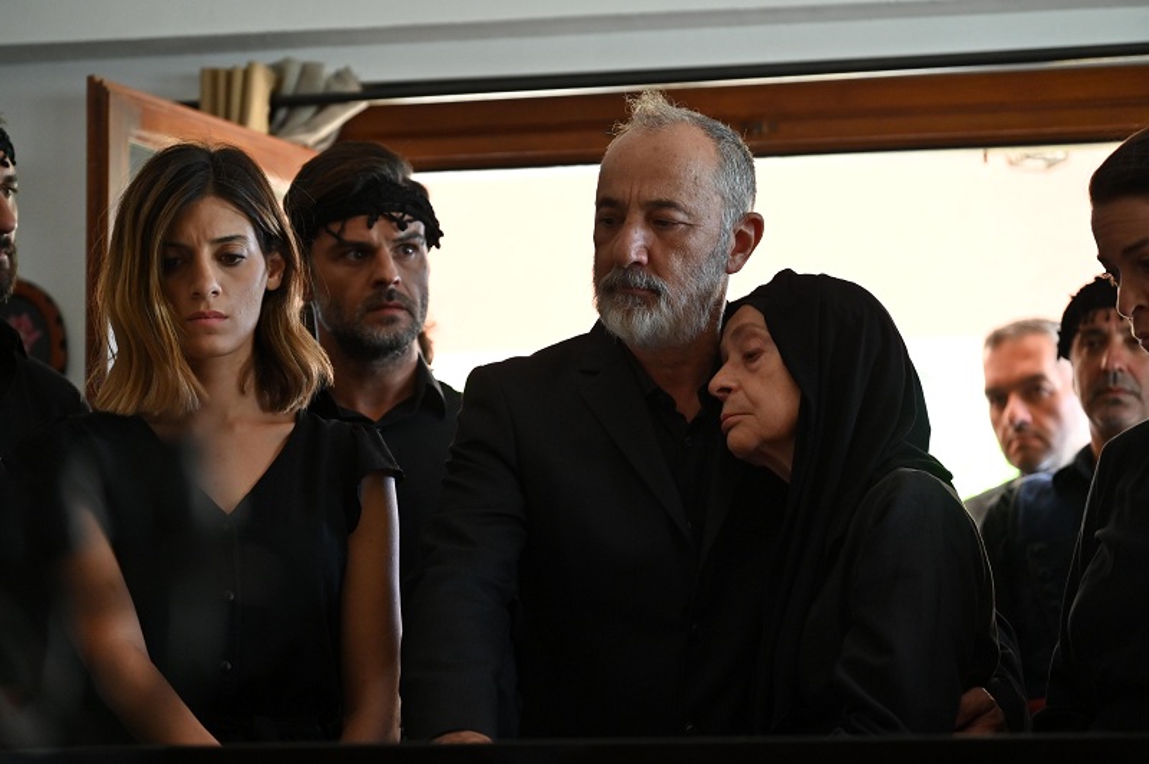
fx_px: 3508
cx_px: 574
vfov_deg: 12.4
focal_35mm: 110
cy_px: 382
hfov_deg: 18.6
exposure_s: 1/200
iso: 1600
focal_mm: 110
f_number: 4
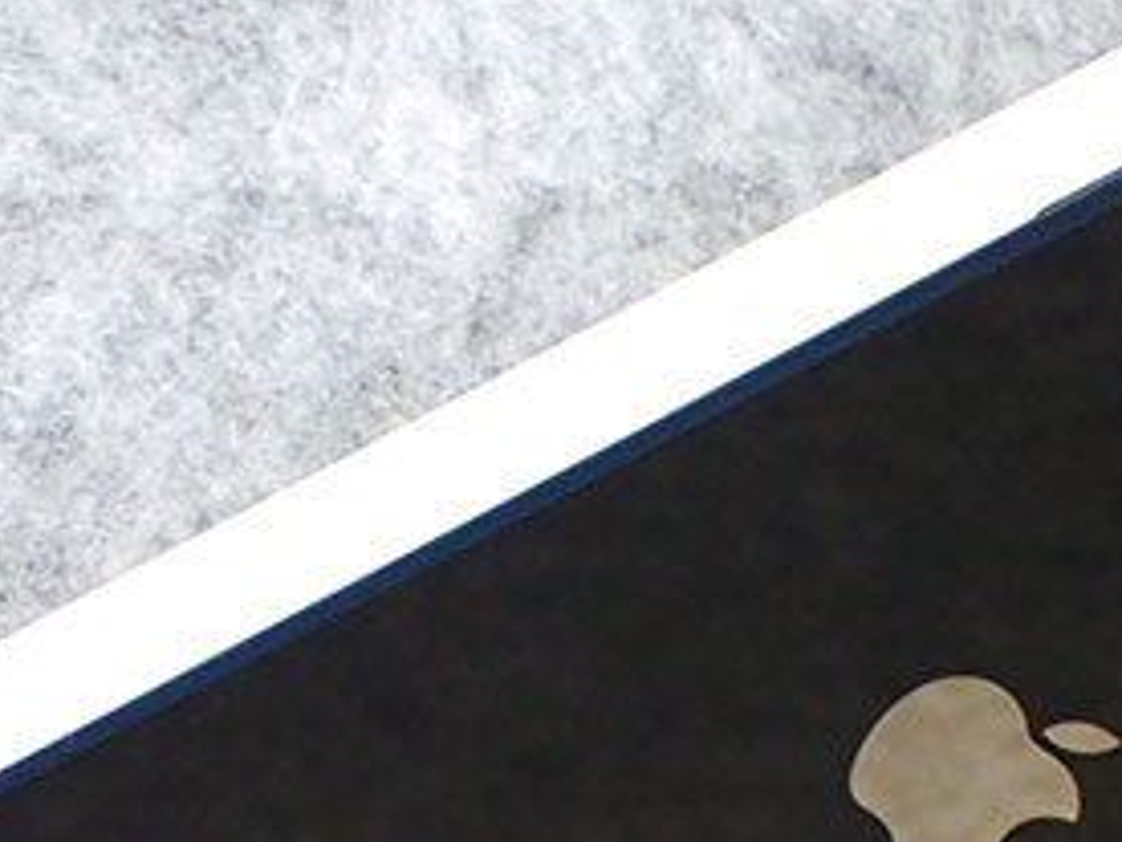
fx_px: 4084
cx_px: 874
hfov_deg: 15.6
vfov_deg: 11.6
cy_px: 895
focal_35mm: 126
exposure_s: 1/60
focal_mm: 10.35
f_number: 3.5
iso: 800
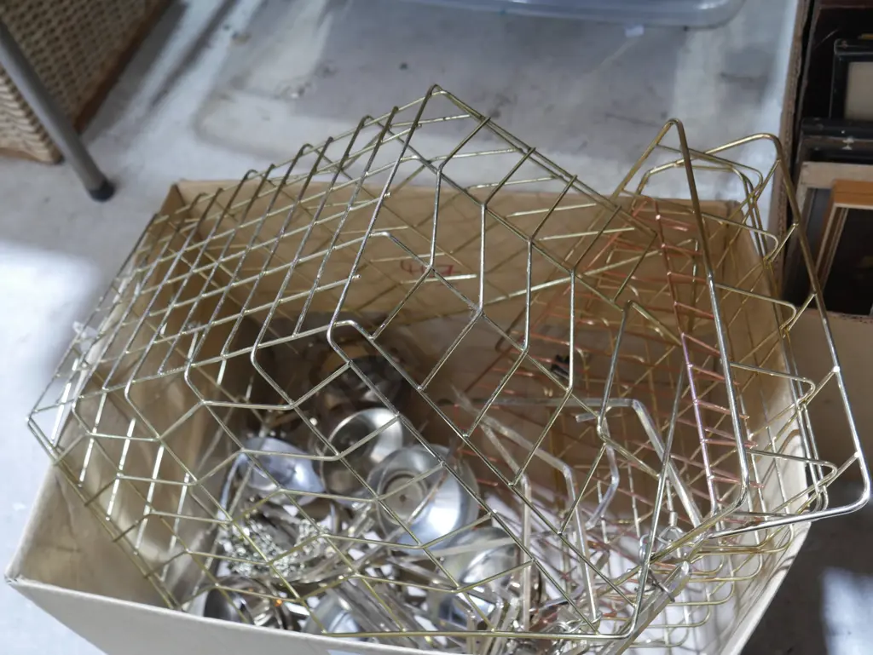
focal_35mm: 40
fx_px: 1009
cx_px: 436
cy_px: 328
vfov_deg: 36.0
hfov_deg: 46.8
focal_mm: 20
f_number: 4.5
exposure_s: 1/60
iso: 1250
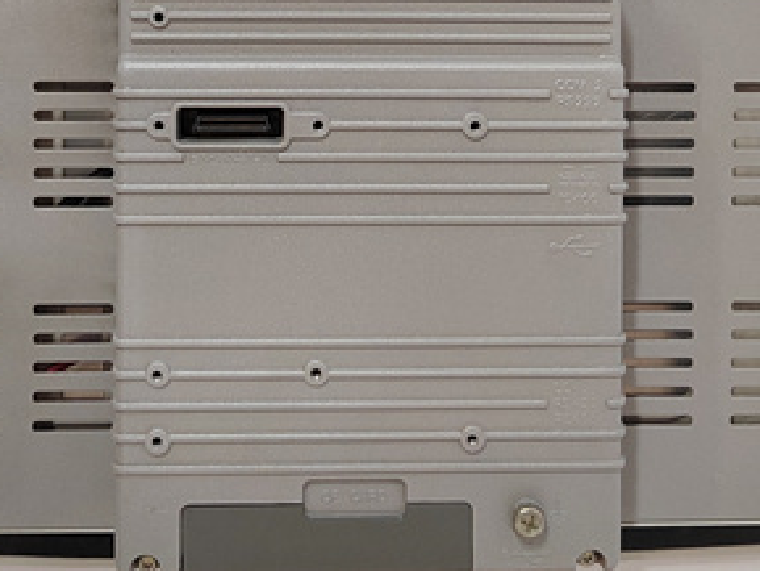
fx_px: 1164
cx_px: 366
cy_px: -45
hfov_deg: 36.2
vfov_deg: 25.7
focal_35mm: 53
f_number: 1.9
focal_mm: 5.52
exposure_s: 1/50
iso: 1397
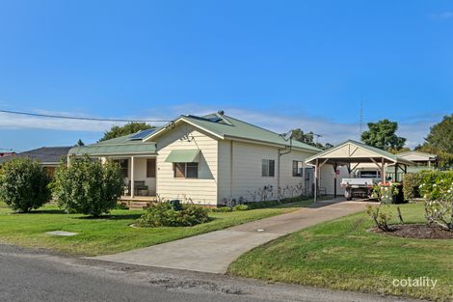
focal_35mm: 36
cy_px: 151
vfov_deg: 36.8
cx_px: 226
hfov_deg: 53.1
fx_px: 453
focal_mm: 24
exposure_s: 1/180
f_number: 6.4
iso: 160
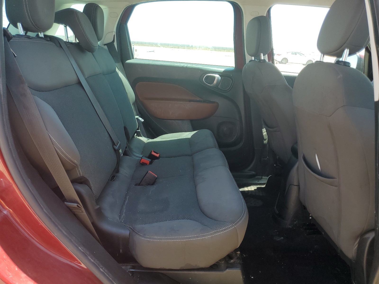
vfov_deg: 53.1
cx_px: 190
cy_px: 142
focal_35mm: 26
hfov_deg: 67.3
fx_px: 285
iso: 50
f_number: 1.5
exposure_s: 1/345
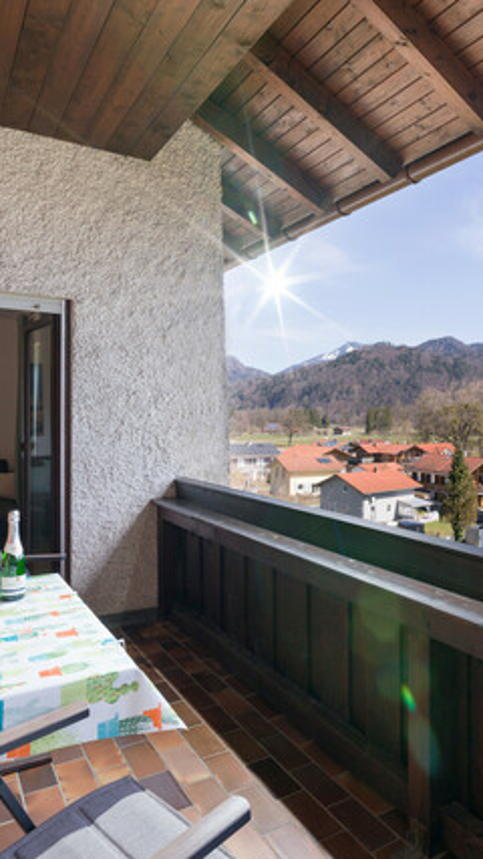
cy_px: 424
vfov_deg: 76.3
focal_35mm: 24
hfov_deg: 47.0
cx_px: 316
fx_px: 547
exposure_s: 1/125
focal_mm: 21
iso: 400
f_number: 8
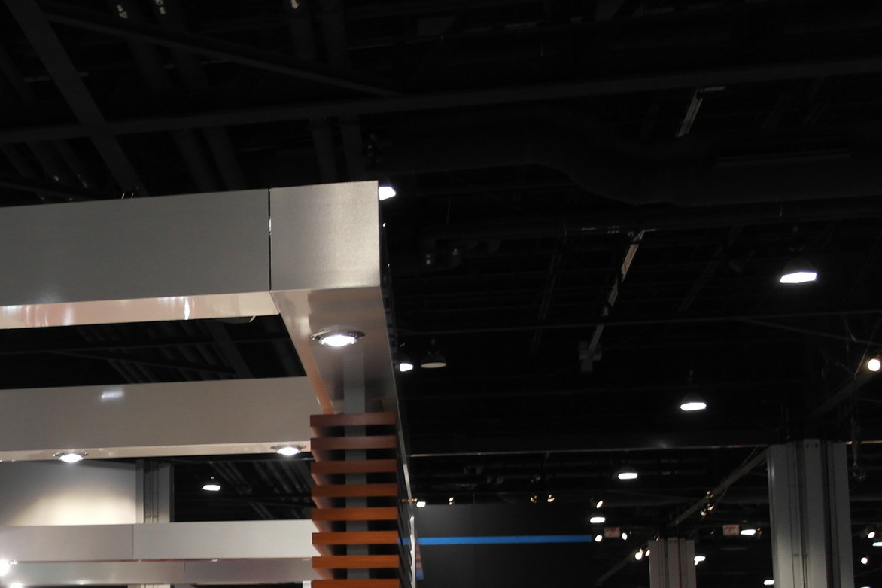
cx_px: 1
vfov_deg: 21.0
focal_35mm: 64
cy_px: 481
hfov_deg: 29.4
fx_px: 1568
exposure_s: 1/40
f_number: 3.5
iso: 400
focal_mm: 20
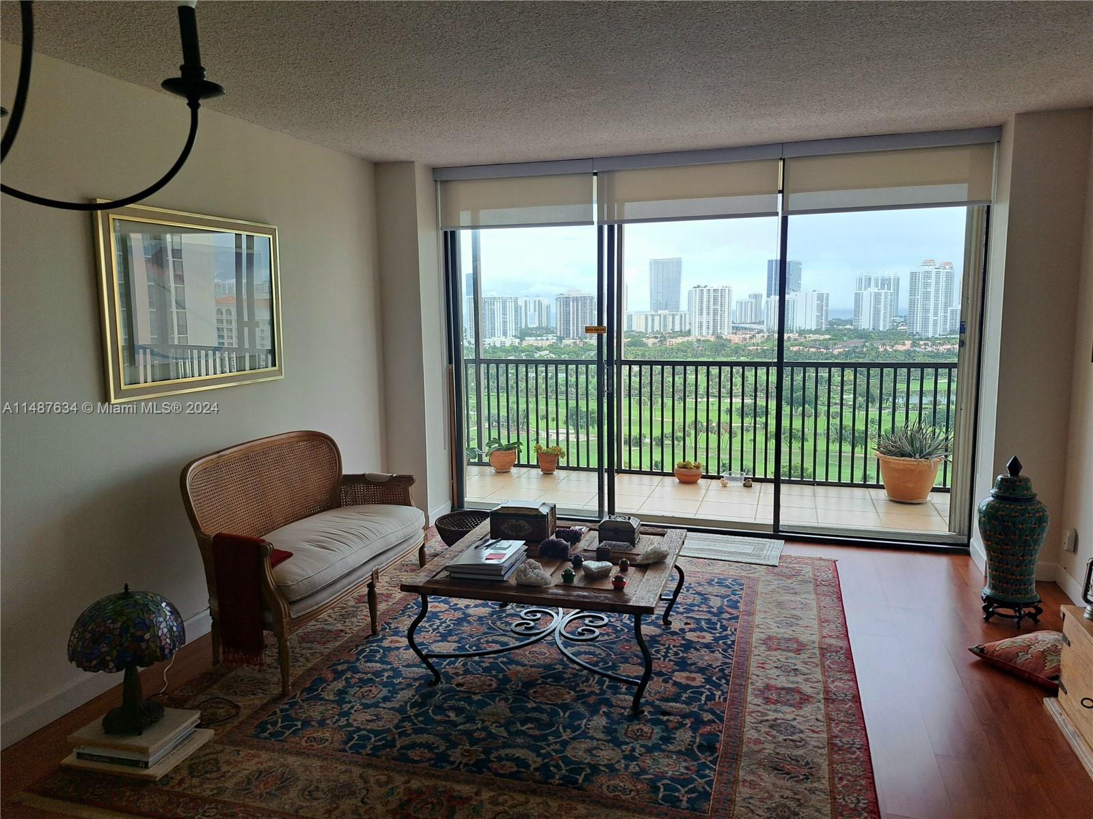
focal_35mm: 24
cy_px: 410
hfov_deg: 71.6
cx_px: 546
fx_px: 758
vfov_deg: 56.8
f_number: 1.8
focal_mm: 5.23
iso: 50
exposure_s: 1/204
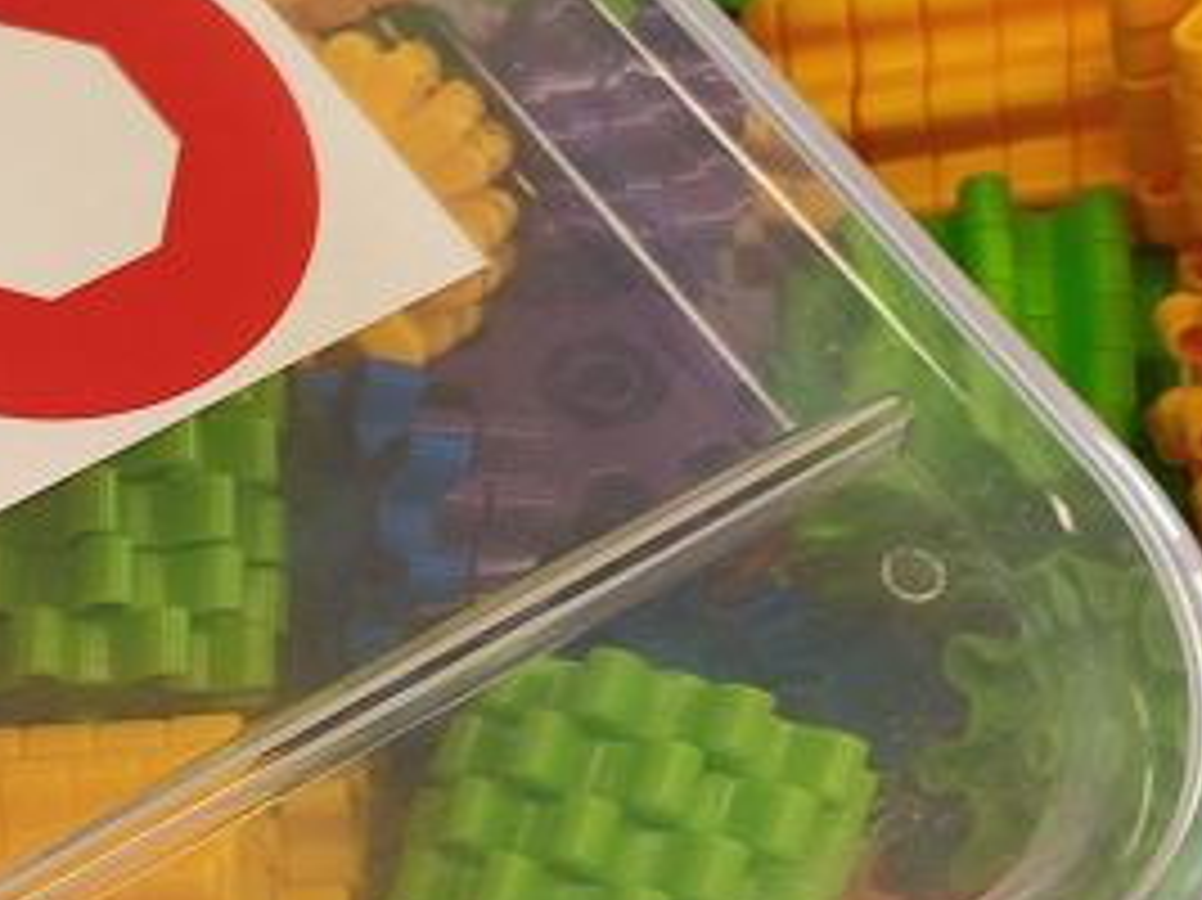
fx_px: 3193
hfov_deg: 17.7
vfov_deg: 15.8
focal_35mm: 92
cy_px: 891
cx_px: -887
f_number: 1.89
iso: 196
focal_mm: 5.89
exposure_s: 1/50
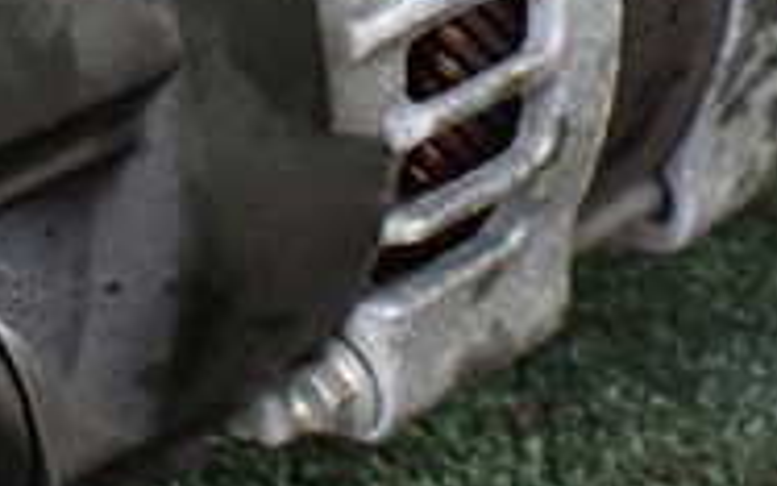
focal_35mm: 102
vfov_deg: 12.3
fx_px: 2161
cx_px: 96
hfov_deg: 20.0
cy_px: -191
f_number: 2.3
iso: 800
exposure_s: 1/60
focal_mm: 5.4
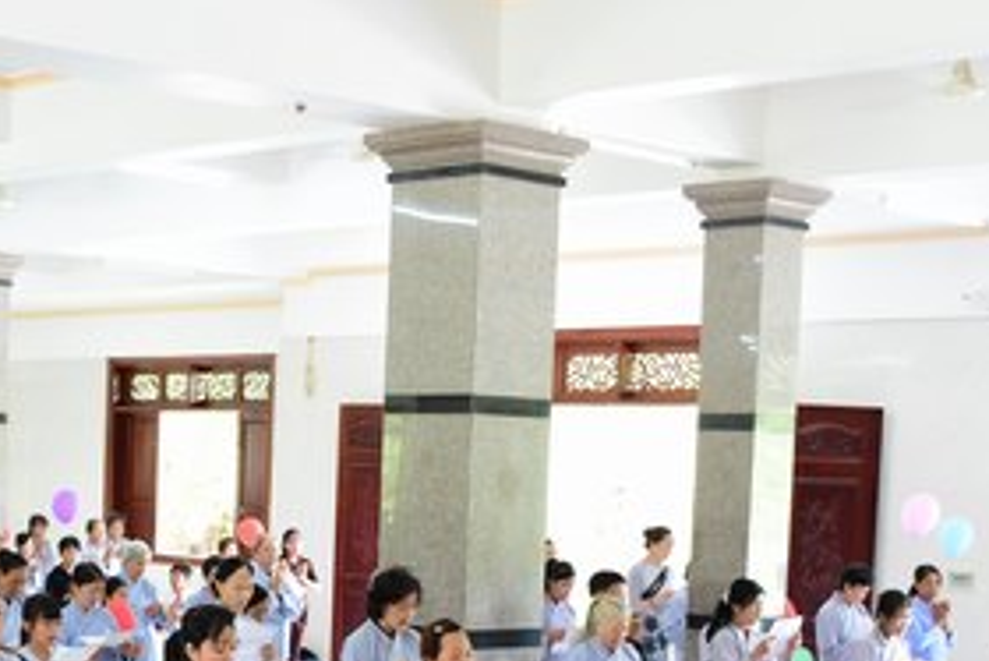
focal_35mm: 80
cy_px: 647
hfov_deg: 24.8
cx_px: 184
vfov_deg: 16.7
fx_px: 2203
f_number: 3.8
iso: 1000
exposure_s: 1/60
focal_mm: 23
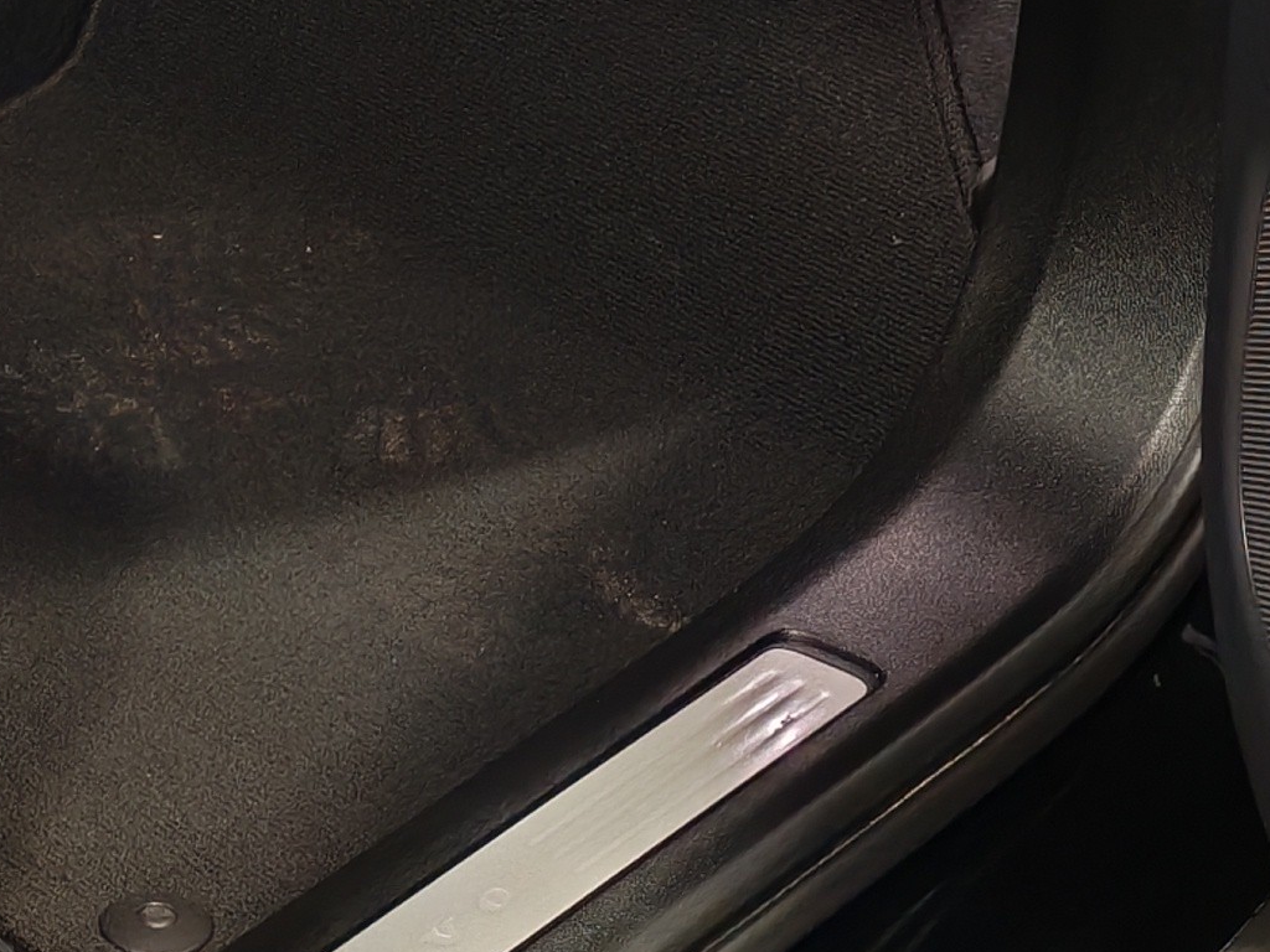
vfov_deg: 12.0
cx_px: 43
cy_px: -331
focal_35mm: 120
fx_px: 4403
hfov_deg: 16.1
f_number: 1.9
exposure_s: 1/50
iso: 997
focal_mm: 6.12
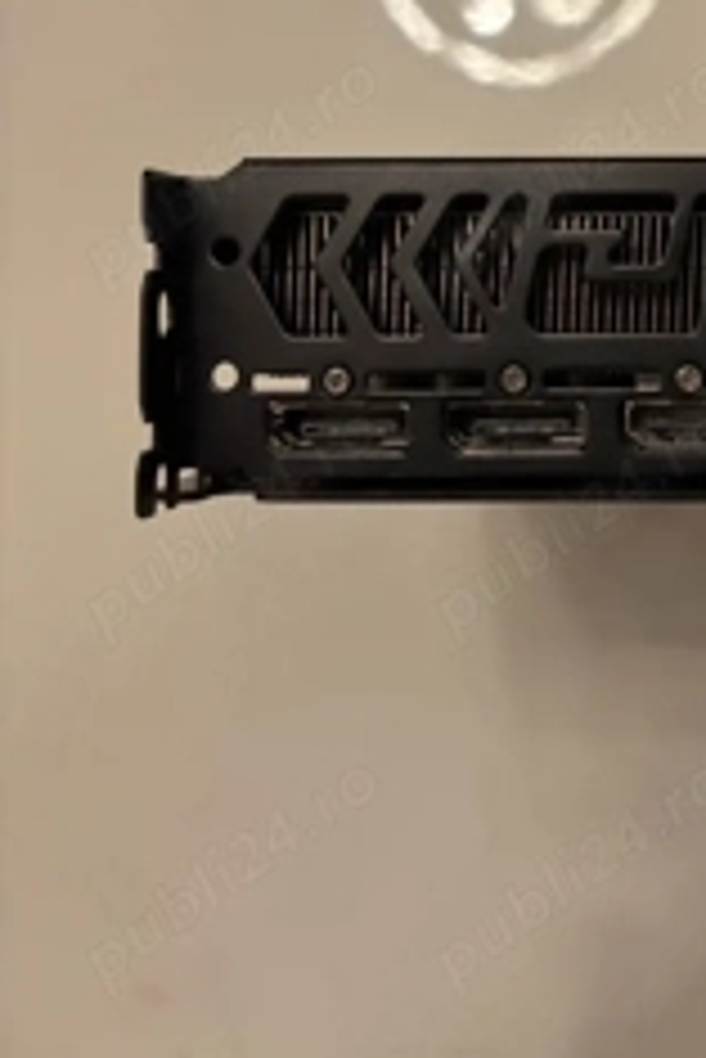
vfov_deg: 41.1
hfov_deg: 27.9
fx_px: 1351
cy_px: 225
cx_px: 670
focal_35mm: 46
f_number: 1.6
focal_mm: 5.96
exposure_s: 1/50
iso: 320
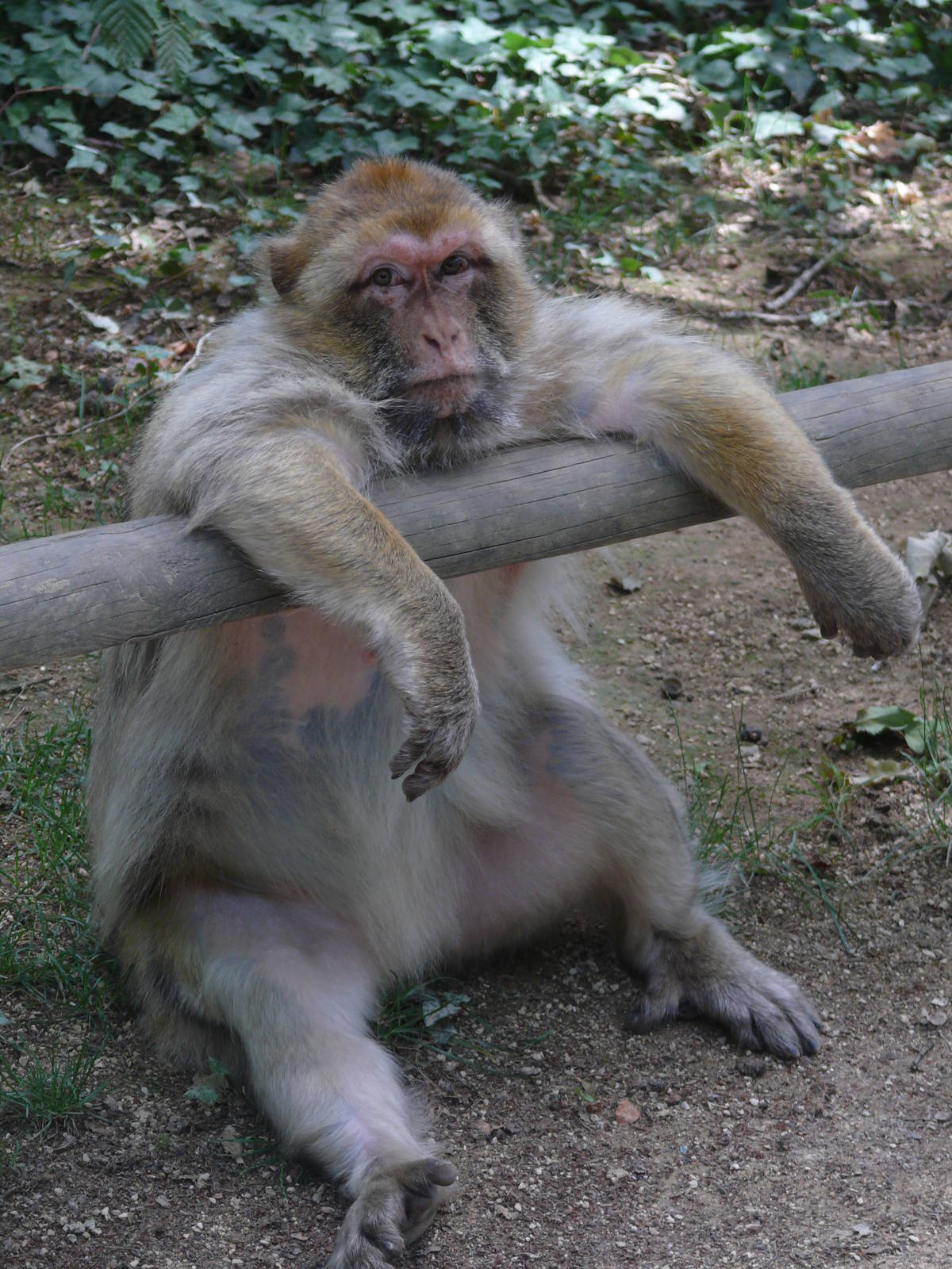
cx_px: 476
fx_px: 5244
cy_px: 634
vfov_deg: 13.8
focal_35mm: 143
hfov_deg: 10.4
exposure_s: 1/60
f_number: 3.6
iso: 100
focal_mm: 30.2
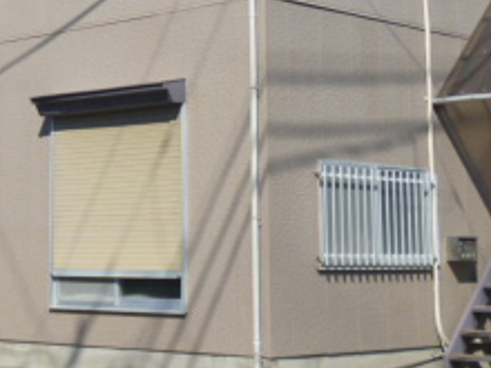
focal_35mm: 93
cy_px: -33
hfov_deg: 20.9
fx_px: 1319
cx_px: 129
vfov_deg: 15.5
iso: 100
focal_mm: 5.7
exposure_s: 1/125
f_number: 10
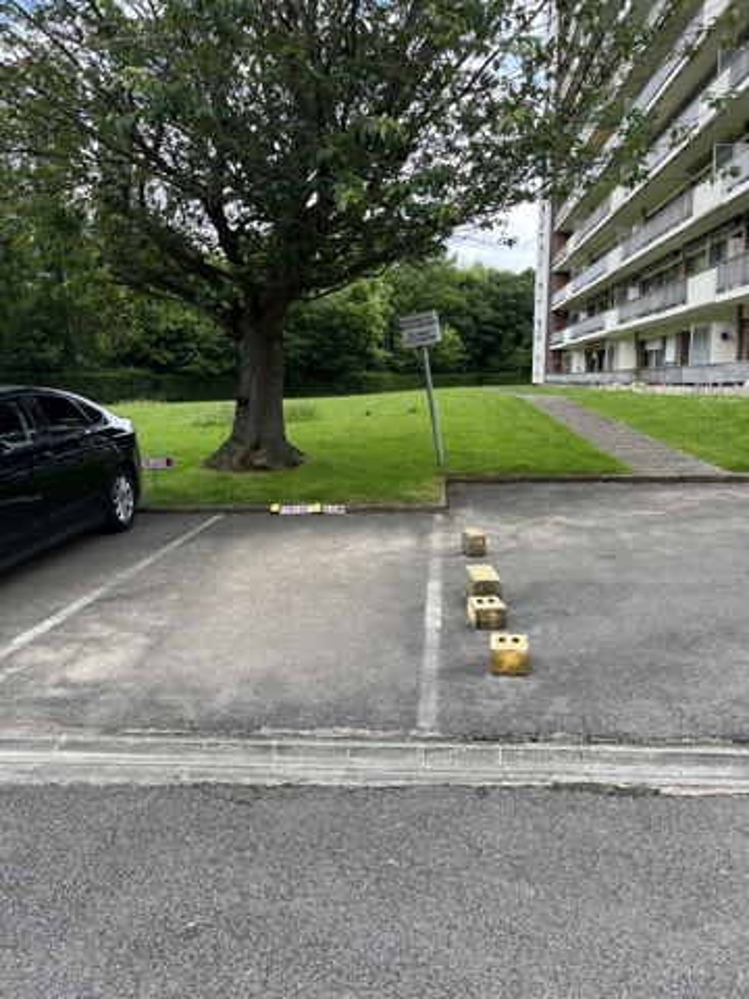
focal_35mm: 26
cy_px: 500
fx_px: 750
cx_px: 374
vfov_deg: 67.3
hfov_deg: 53.1
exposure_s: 1/520
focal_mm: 5.1
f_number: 1.6
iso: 50
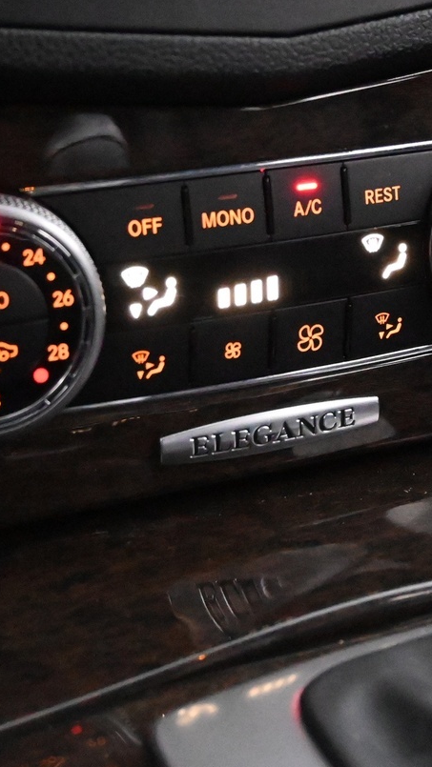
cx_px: 266
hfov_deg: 15.3
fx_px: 1609
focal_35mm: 79
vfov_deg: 26.7
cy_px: 267
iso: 14400
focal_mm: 25
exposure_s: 1/40
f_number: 4.2
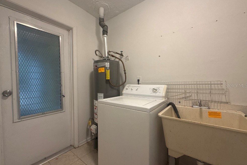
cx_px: 121
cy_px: 85
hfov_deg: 100.4
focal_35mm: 15
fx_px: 103
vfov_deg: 77.3
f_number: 2.2
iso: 250
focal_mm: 2.22
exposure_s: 1/60
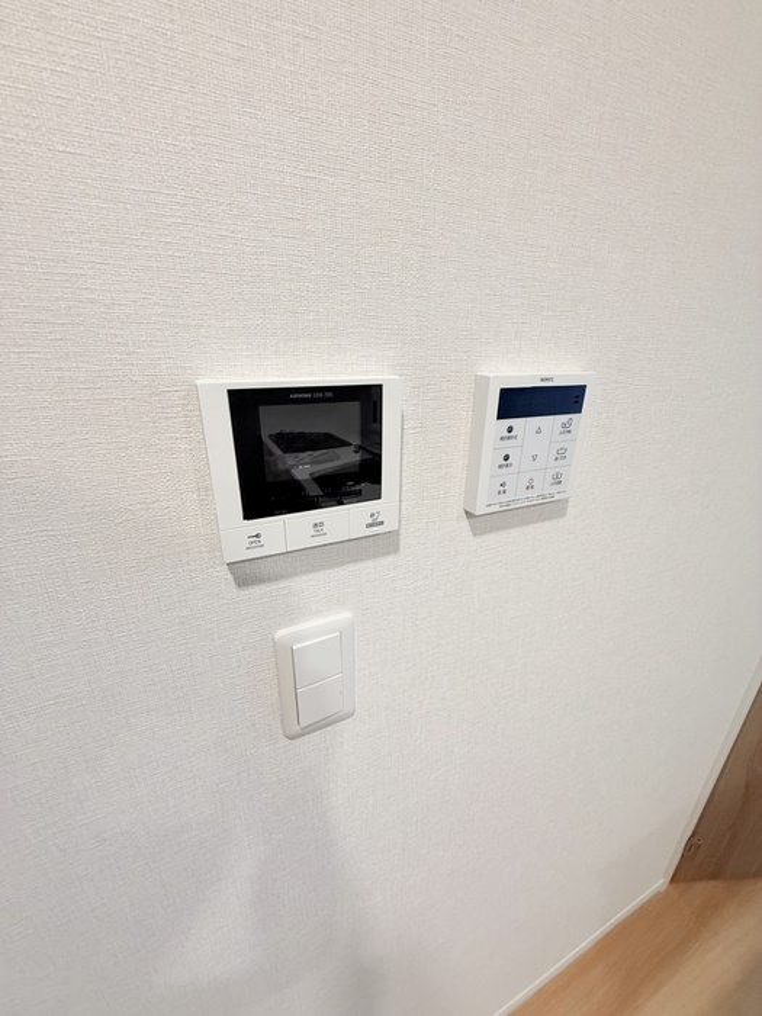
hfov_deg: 85.7
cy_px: 508
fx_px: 411
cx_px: 381
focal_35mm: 14
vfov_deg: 102.1
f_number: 2.2
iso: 320
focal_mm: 2.22
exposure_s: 1/100
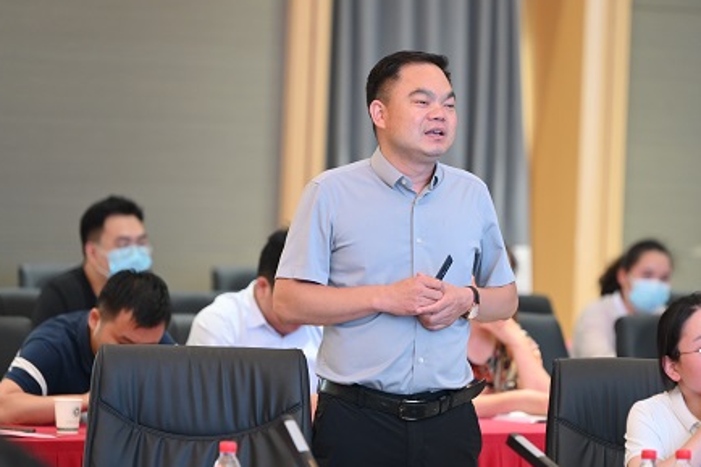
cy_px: 251
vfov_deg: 5.8
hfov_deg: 8.8
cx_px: 436
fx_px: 4574
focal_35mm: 235
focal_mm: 170
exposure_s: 1/200
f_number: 2.8
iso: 1250
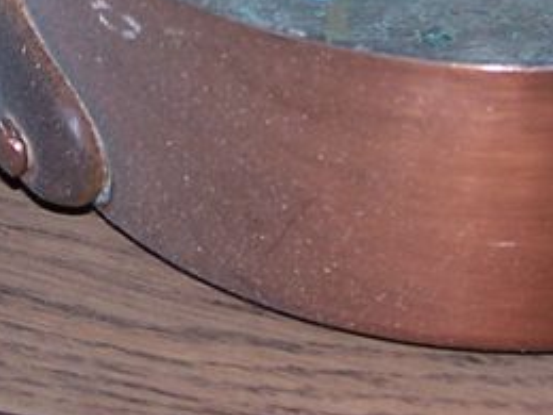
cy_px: -38
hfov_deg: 12.8
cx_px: 155
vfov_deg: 9.5
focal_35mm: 154
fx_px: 2460
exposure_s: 1/60
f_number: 2.8
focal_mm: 6.7
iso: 80
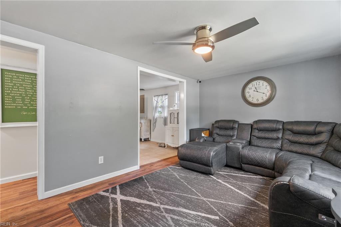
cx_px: 170
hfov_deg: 100.4
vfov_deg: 77.3
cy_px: 114
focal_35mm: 15
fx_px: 142
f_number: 8
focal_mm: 10
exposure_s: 1
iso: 250
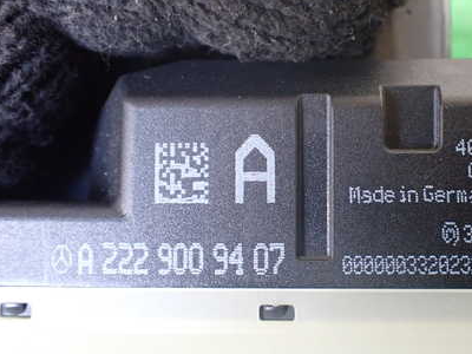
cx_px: 328
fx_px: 614
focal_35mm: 45
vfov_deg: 32.2
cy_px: 177
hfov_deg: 41.3
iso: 800
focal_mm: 5.4
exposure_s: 1/100
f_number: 2.3
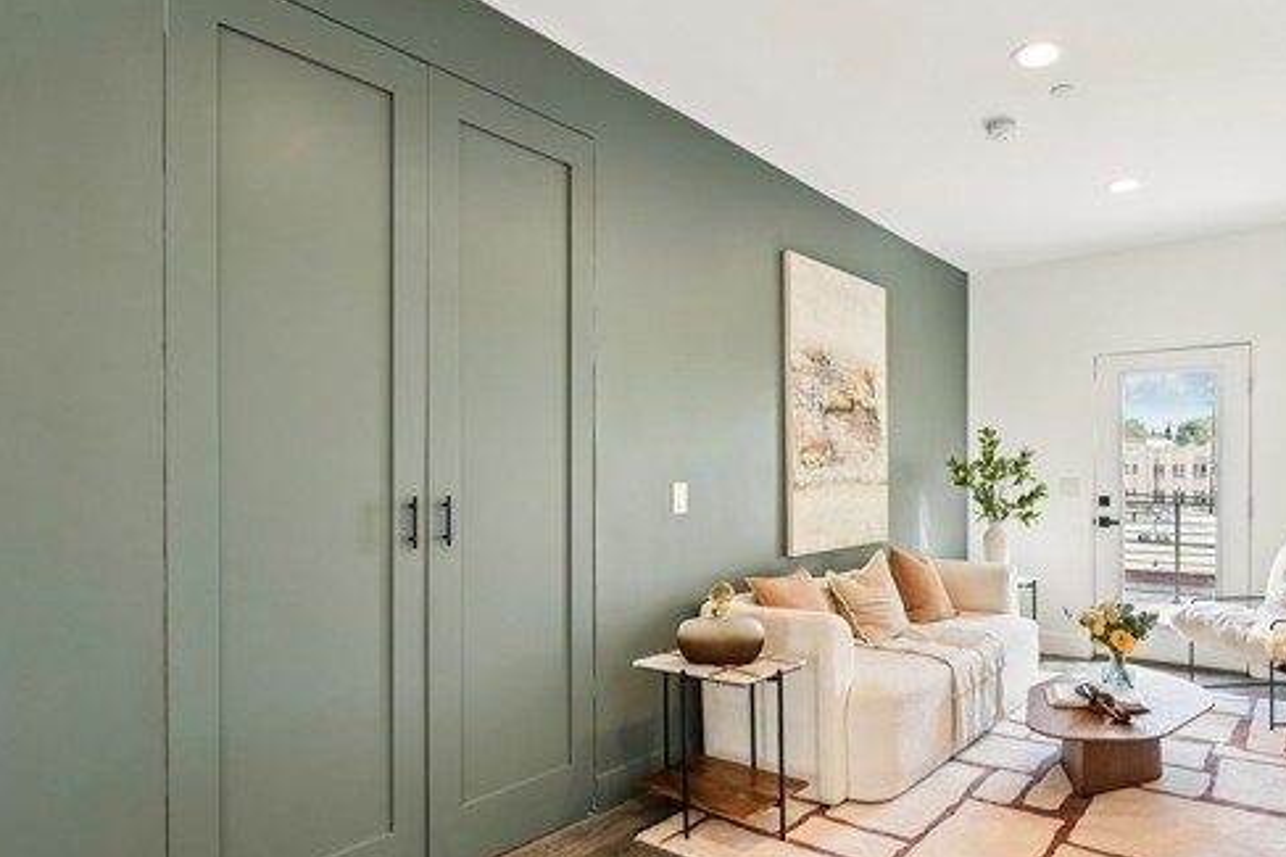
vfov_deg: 59.2
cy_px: 493
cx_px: 796
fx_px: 750
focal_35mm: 21
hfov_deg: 79.9
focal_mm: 16
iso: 400
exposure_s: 1/13
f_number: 8
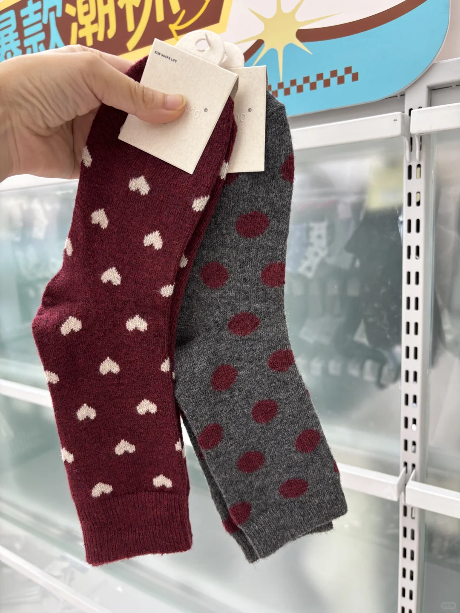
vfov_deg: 67.3
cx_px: 230
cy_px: 306
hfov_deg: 53.1
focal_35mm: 26
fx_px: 461
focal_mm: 5.96
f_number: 1.6
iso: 80
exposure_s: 1/100
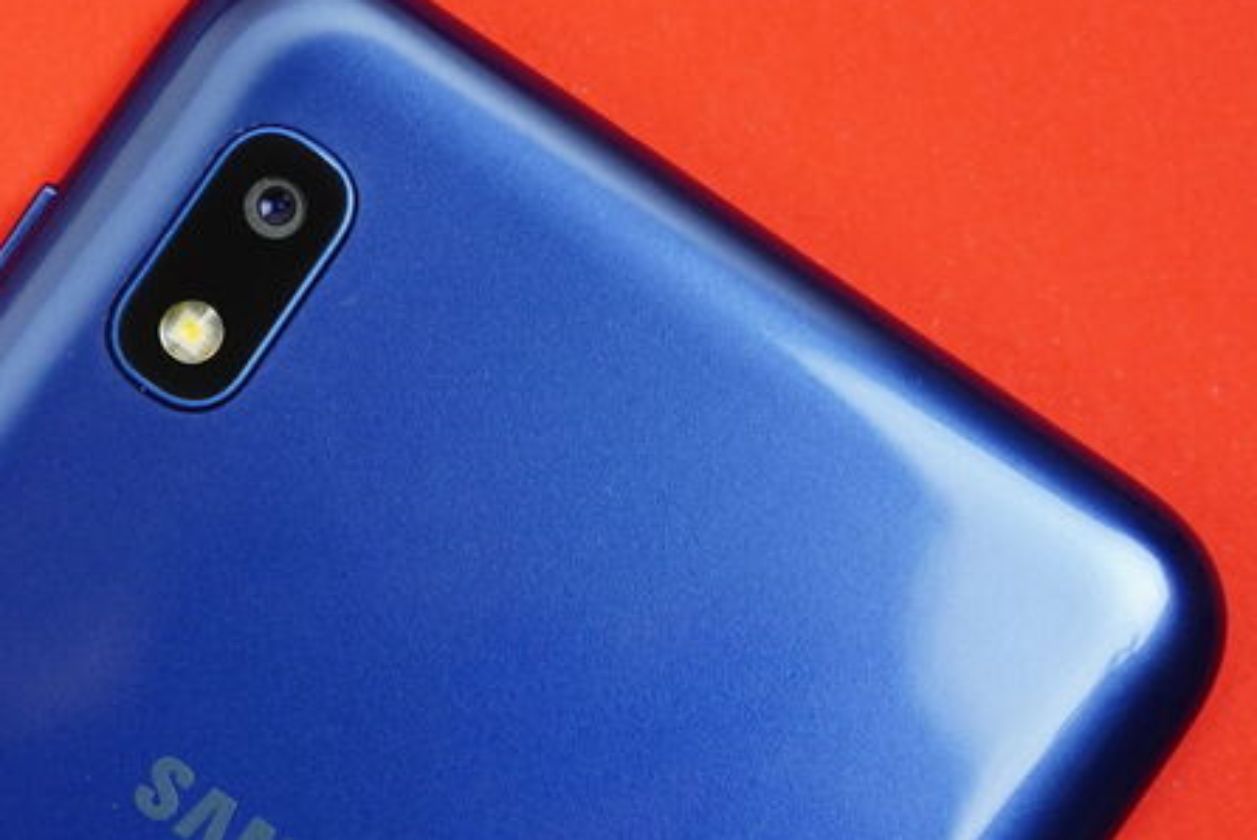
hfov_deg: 19.9
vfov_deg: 13.4
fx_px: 3564
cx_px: 378
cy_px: 561
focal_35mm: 102
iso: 640
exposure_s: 1/125
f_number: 5
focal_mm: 55
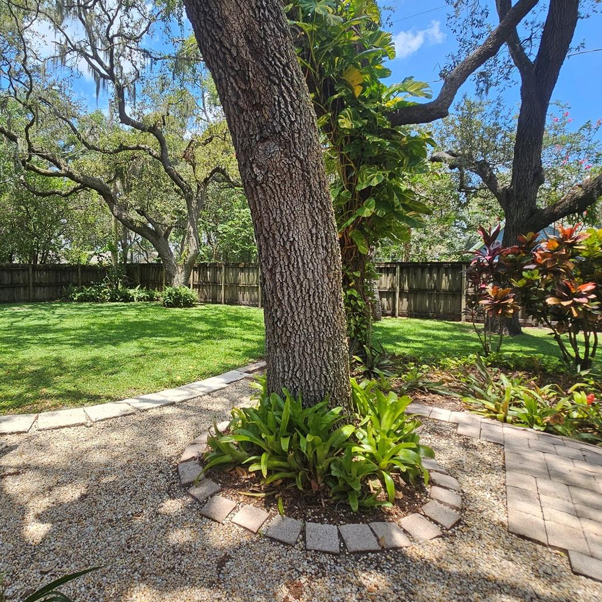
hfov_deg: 78.8
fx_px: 354
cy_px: 279
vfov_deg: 80.6
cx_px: 215
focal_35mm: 18
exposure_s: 1/715
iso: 50
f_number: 2.2
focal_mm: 2.2
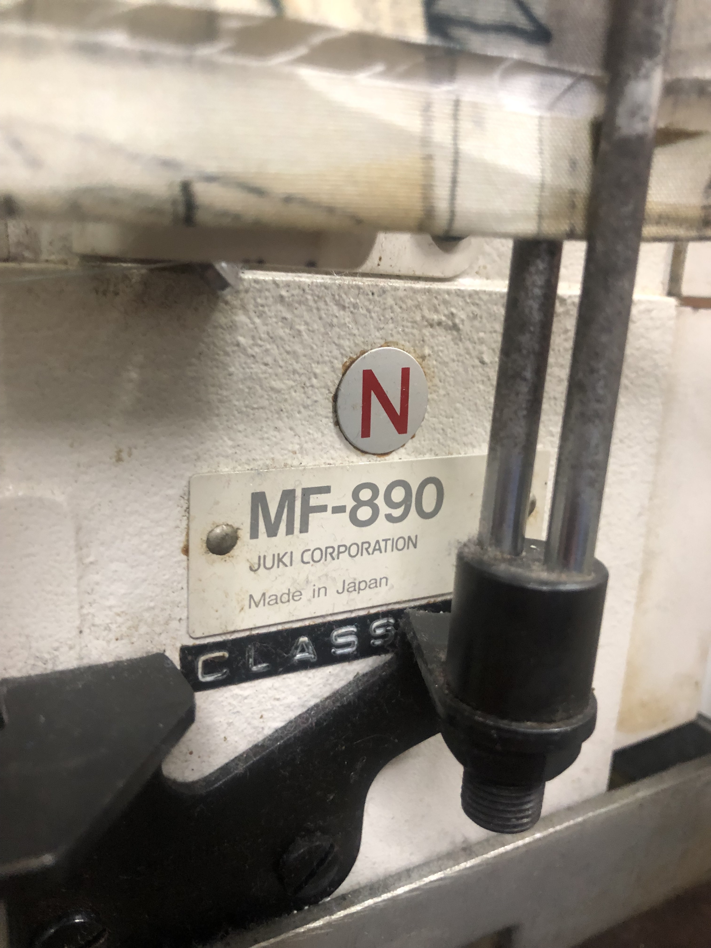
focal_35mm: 28
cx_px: 356
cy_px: 474
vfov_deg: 63.4
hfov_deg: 49.7
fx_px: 767
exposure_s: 1/15
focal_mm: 3.99
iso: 80
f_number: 1.8
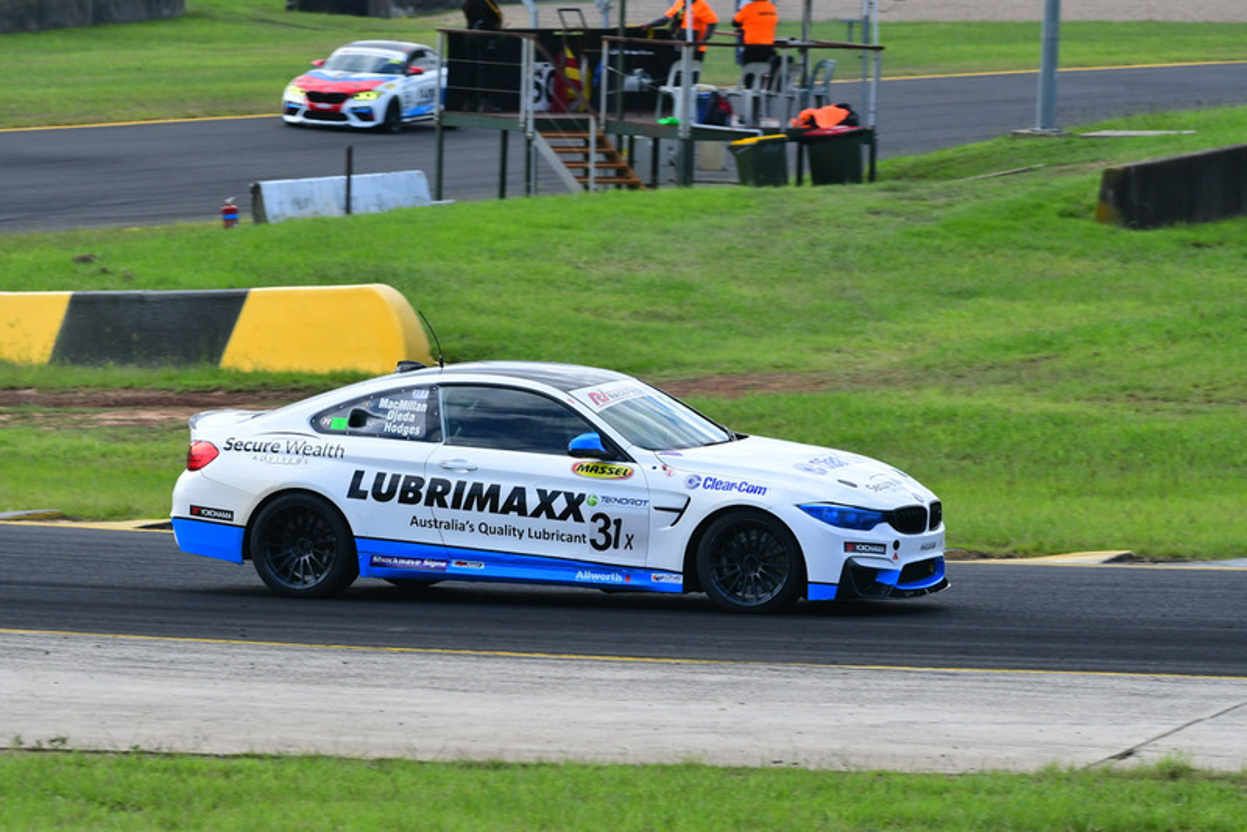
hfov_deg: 6.9
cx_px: 624
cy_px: 416
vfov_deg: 4.6
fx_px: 10395
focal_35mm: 300
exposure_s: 1/640
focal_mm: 200
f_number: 11
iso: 1000
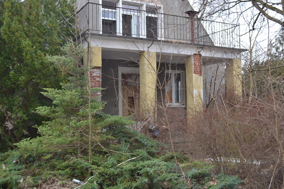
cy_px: 94
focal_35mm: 39
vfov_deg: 34.2
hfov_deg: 49.6
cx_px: 142
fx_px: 308
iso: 360
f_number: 4.2
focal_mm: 26
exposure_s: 1/125
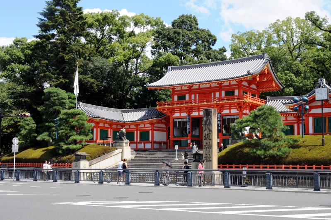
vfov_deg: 26.4
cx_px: 166
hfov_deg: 38.9
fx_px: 468
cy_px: 110
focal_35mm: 51
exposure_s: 1/640
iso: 200
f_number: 5.6
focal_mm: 34
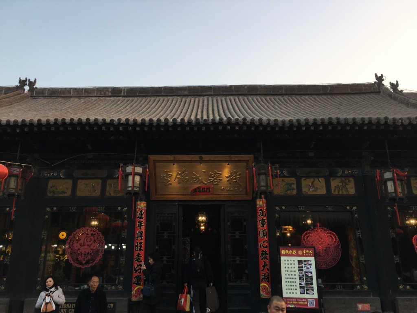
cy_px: 156
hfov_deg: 61.7
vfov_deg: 48.2
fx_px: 349
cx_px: 208
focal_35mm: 29
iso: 32
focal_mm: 4.15
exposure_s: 1/100
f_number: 2.2
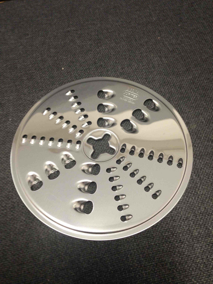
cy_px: 142
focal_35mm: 33
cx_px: 106
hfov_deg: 42.9
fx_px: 271
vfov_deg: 55.4
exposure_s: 1/20
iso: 125
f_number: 2.4
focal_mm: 4.12
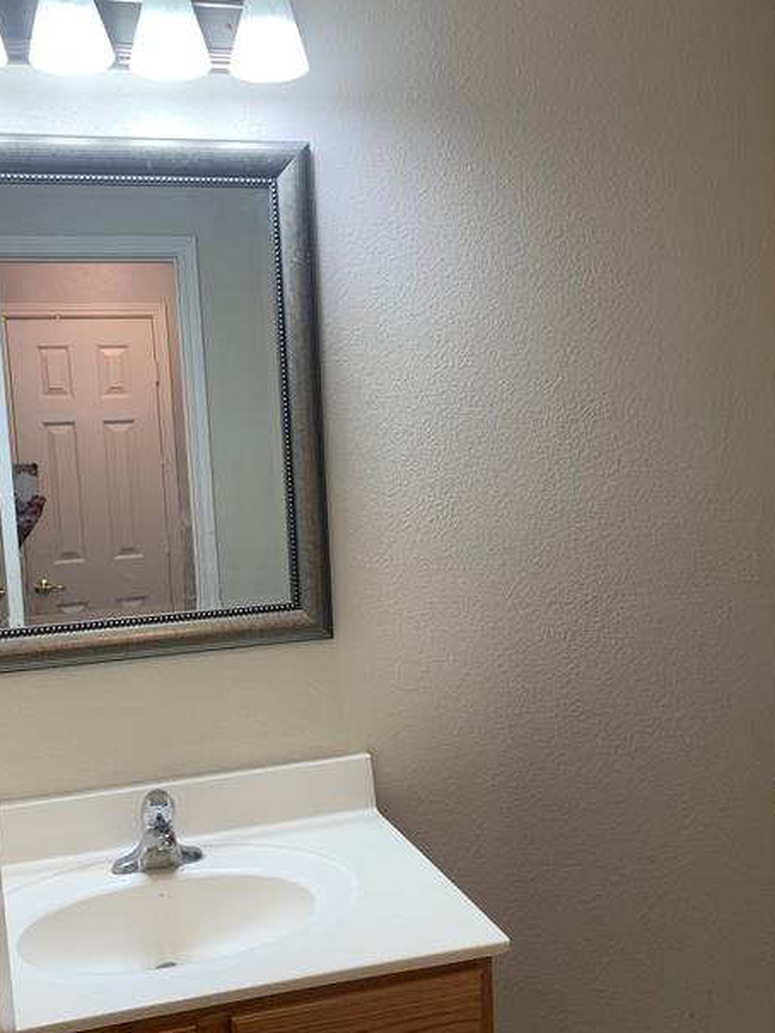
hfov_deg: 42.7
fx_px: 985
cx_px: 295
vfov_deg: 55.2
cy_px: 570
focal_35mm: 33
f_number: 1.8
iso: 32
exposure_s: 1/122
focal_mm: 4.25
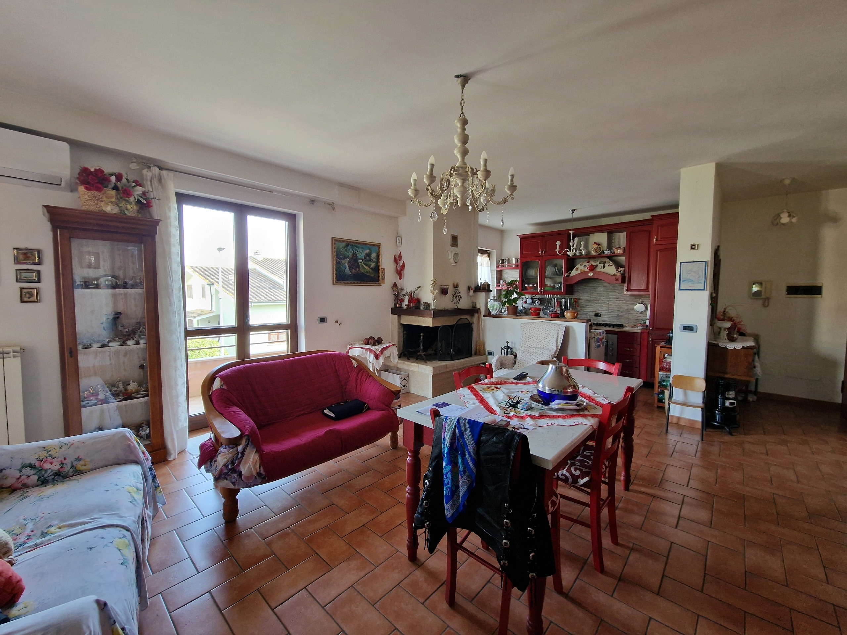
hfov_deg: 106.2
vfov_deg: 89.9
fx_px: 318
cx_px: 424
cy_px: 318
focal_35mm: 13
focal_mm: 2.2
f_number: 2.2
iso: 200
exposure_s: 1/50
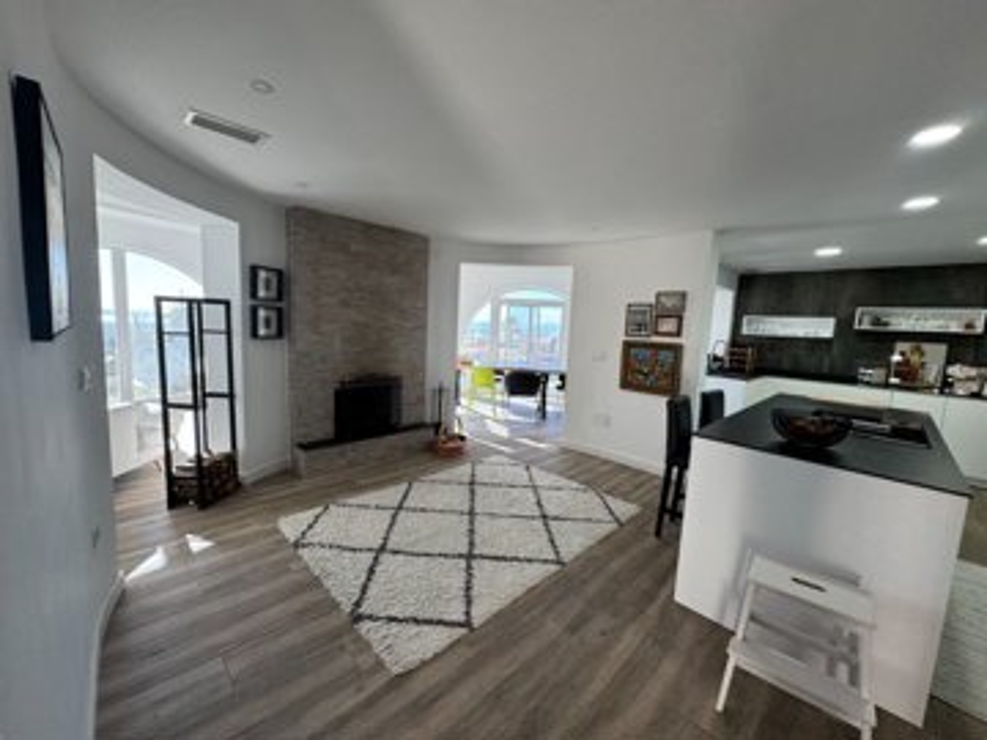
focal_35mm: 14
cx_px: 494
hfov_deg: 102.1
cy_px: 370
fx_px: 399
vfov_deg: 85.7
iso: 100
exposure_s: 1/99
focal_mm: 2.22
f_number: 2.2
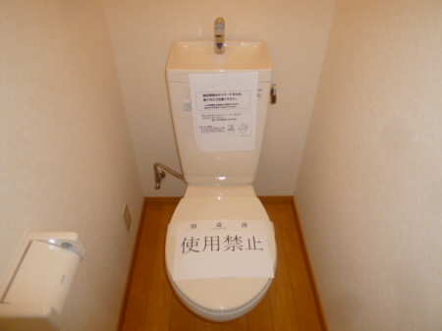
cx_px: 221
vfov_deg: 56.8
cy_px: 166
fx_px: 306
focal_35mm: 24
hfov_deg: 71.6
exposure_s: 1/60
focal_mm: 4.3
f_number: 2.2
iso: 100
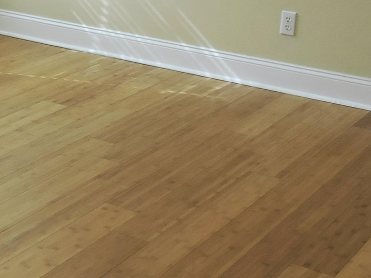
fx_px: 922
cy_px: 8
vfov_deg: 16.8
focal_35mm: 86
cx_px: 30
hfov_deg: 22.2
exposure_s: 1/125
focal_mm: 4.3
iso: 125
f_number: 3.3
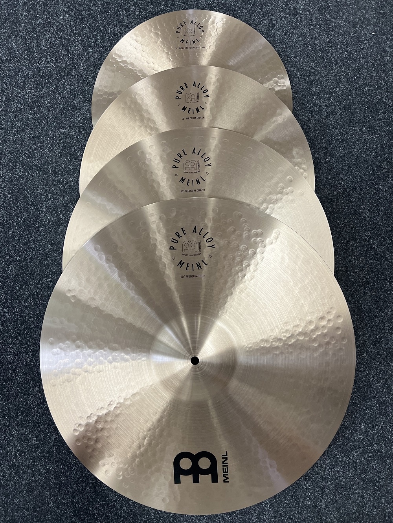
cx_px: 196
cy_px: 262
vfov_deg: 67.3
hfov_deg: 53.1
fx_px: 394
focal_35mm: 26
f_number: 1.5
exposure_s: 1/121
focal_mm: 5.7
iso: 125
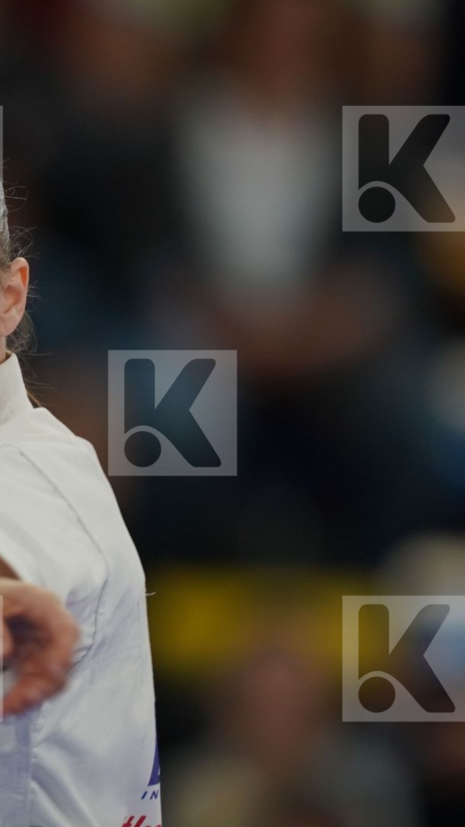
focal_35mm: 945
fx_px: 20722
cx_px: -61
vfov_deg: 2.3
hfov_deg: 1.3
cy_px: 413
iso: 800
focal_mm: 400
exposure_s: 1/500
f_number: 2.8
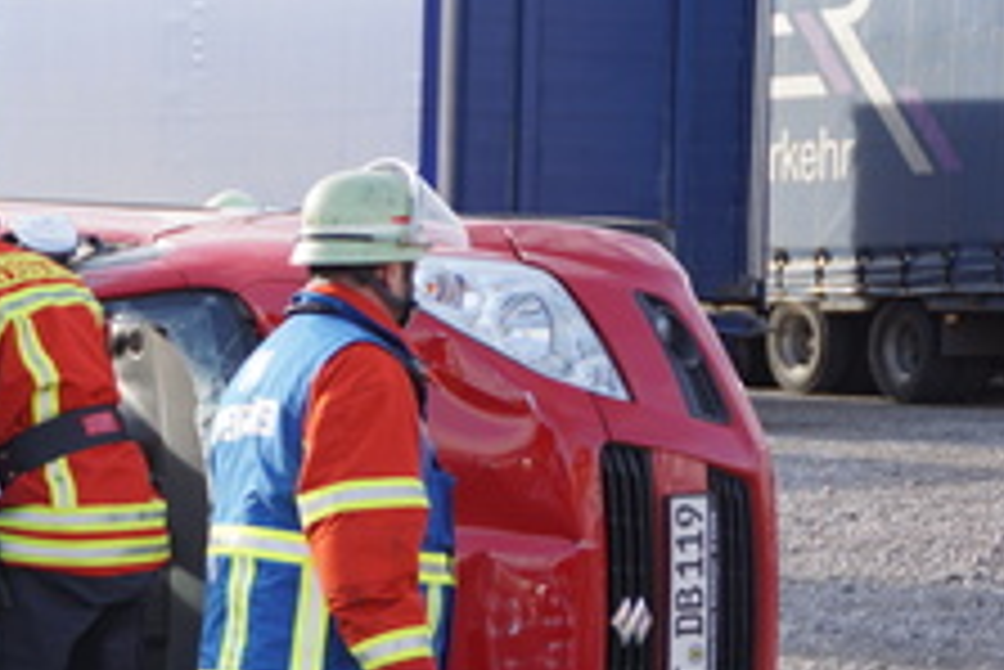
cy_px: 450
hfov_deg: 10.9
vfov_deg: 7.3
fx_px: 5246
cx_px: 149
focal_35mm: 188
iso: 100
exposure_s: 1/160
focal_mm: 70
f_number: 5
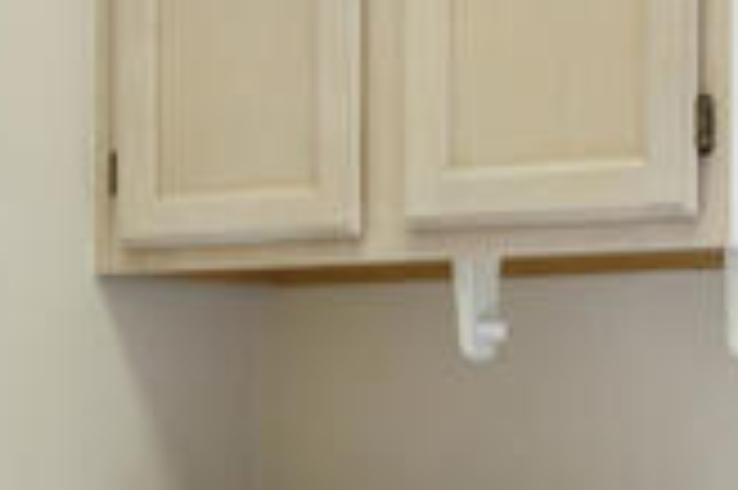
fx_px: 2048
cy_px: 407
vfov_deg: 13.6
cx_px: 369
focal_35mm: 100
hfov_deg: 20.4
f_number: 8
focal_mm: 16
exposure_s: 1/30
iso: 400
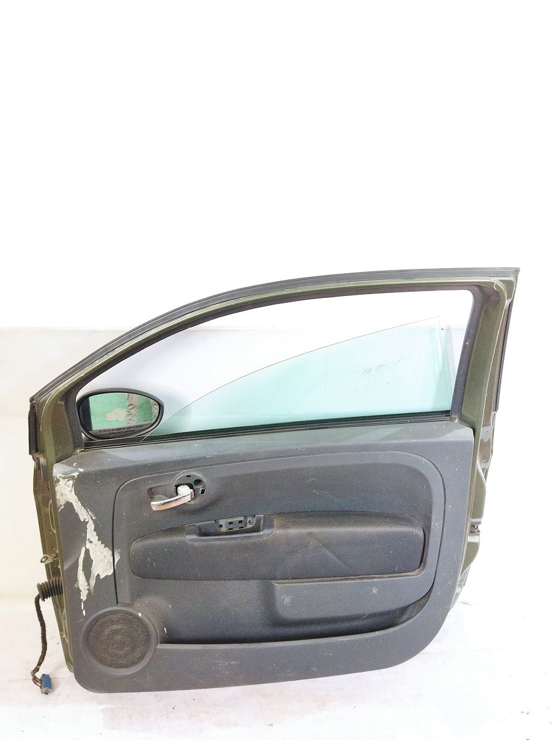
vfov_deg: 65.3
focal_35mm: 27
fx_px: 577
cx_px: 278
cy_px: 370
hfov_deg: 51.4
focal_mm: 4.71
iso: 192
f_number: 1.79
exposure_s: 1/25
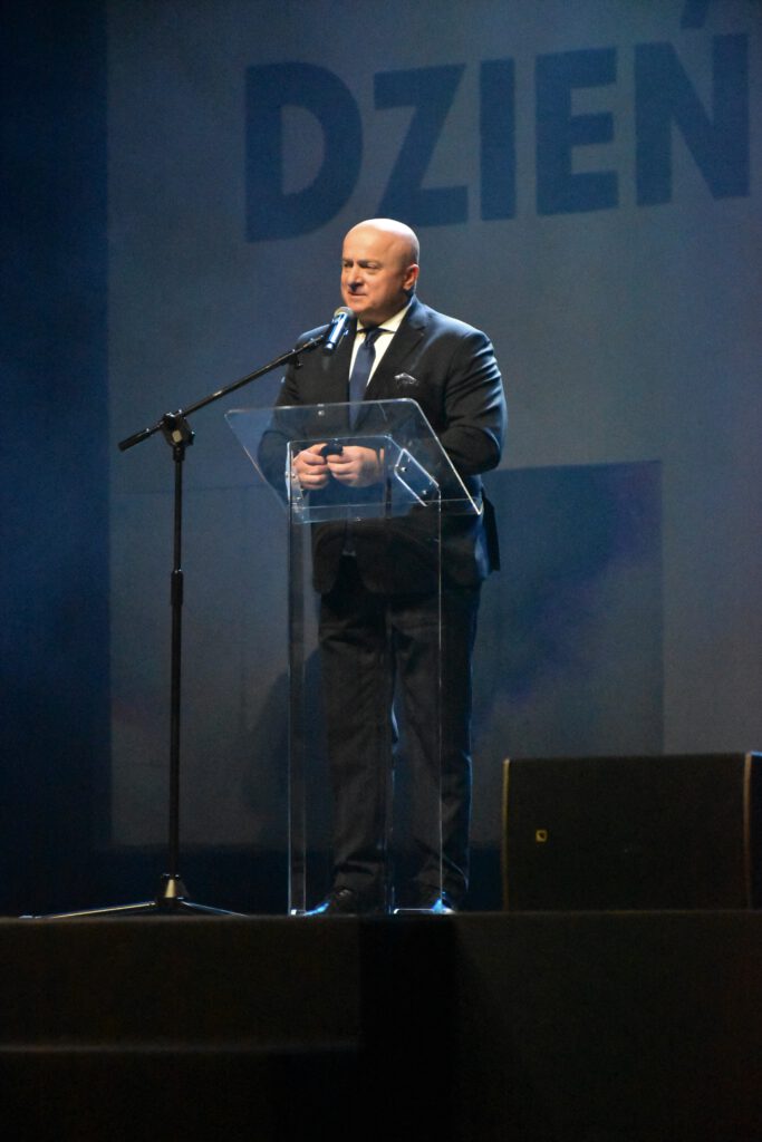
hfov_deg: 11.4
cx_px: 381
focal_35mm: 120
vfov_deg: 17.1
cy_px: 571
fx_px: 3808
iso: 16000
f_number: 5.6
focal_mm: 80
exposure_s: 1/800
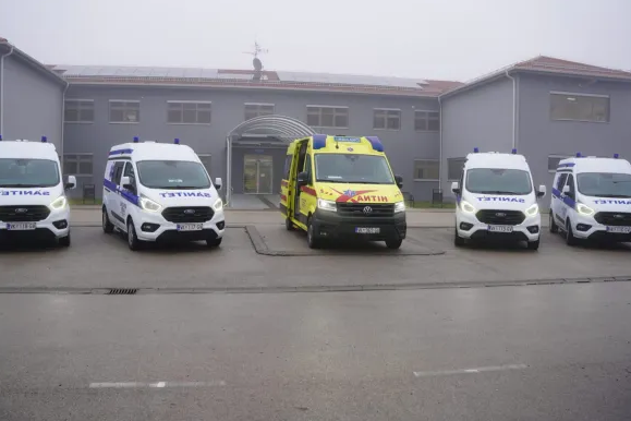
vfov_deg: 43.6
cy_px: 203
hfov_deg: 61.9
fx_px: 526
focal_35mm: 30
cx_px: 314
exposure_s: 1/60
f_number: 4.5
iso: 100
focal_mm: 28
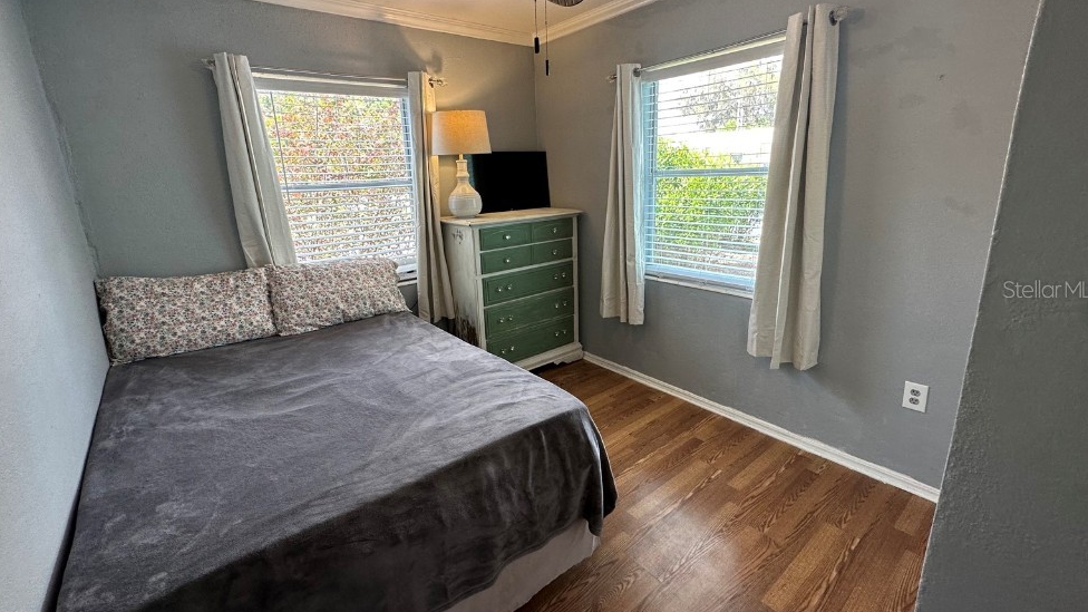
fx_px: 462
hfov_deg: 99.4
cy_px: 289
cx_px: 537
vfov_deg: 67.0
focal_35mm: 16
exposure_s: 1/120
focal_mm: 2.22
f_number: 2.2
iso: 80
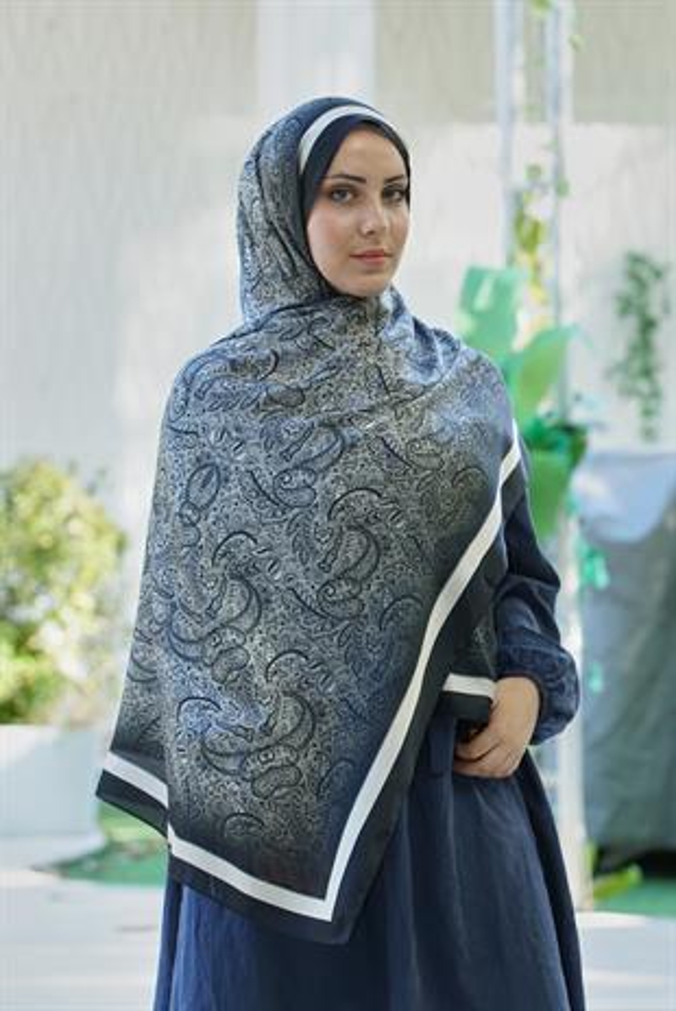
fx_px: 2953
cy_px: 506
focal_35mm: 105
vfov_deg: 19.4
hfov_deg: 13.1
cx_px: 338
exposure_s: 1/125
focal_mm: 105
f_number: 5
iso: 500
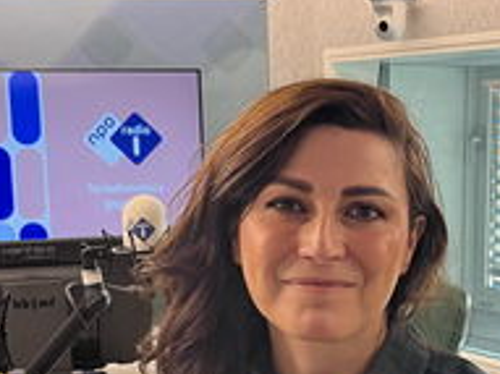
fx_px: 1112
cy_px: 361
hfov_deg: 25.2
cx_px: 348
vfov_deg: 18.7
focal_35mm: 77
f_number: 1.6
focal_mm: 5.1
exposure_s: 1/63
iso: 125
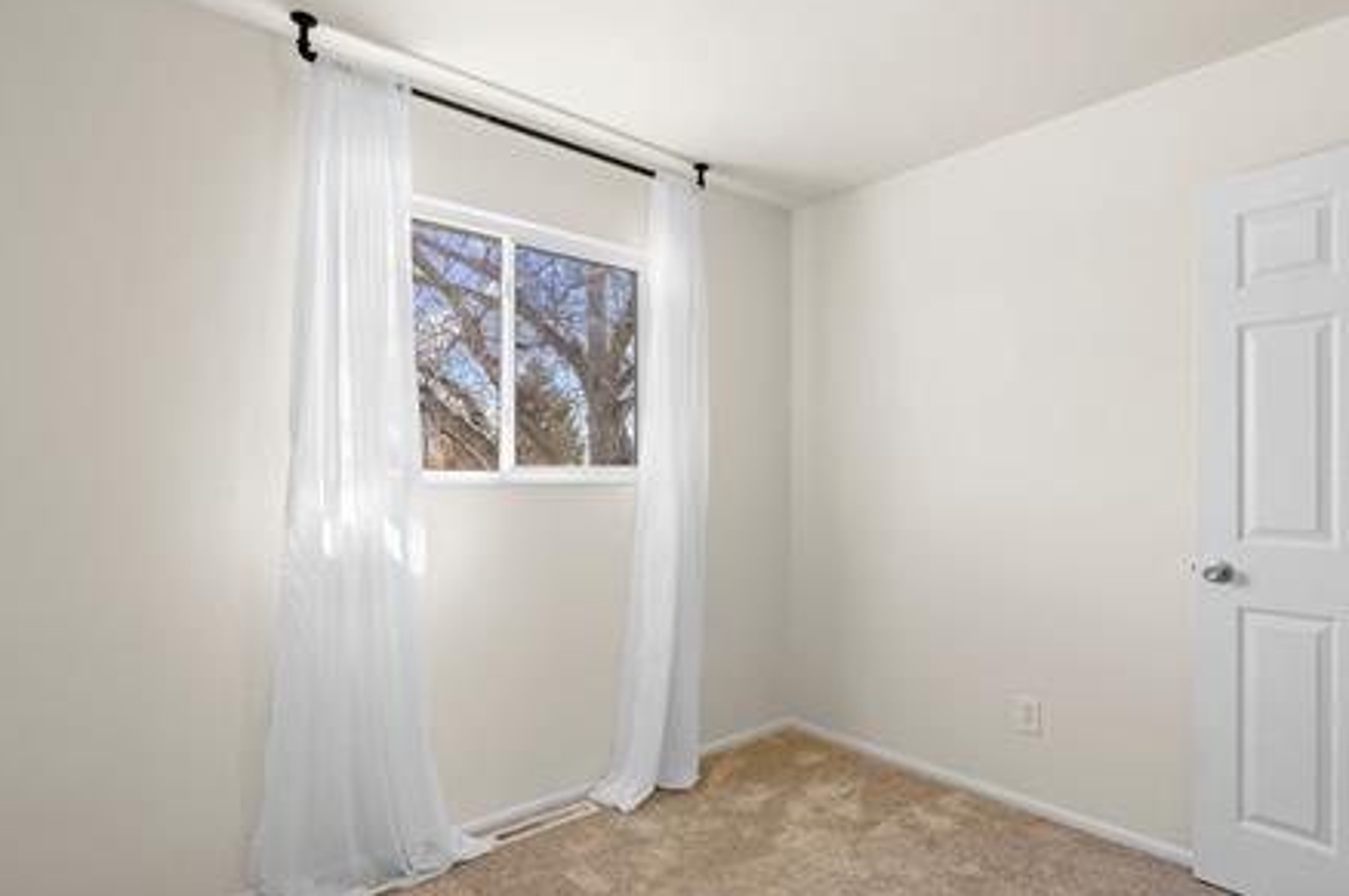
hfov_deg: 86.8
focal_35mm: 19
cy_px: 471
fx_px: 711
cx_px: 733
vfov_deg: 64.4
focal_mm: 13
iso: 6400
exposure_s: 1/30
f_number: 10
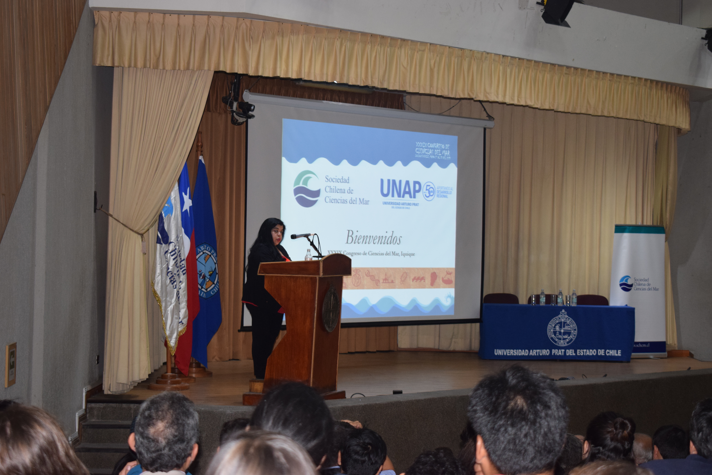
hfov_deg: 28.1
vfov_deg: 18.9
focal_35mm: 72
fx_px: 1424
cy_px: 238
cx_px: 356
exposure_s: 1/60
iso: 900
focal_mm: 48
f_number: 5.3
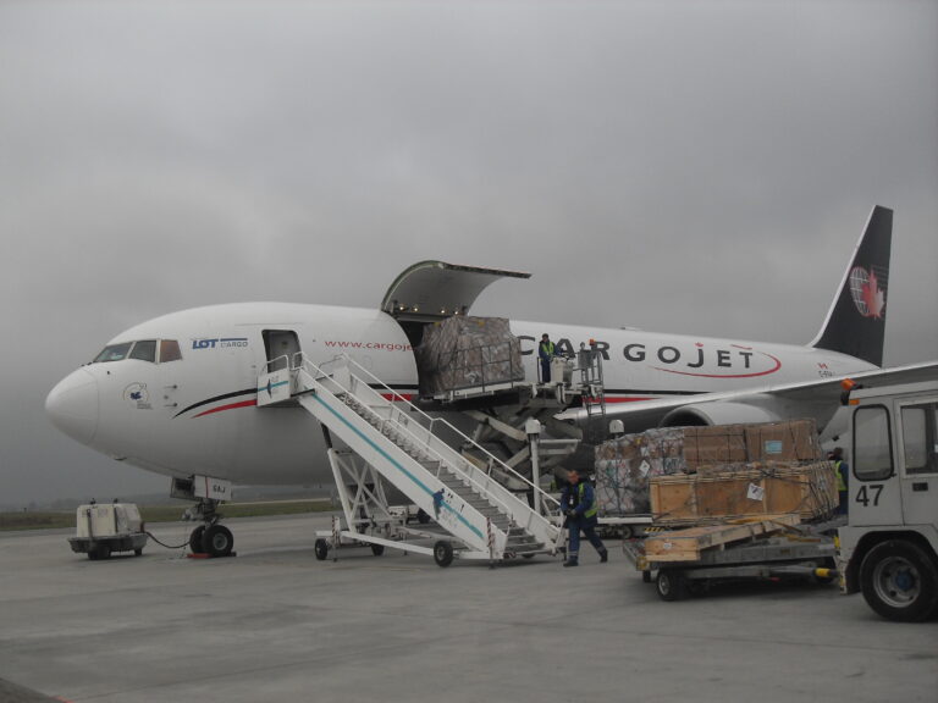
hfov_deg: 50.1
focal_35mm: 37
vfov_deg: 38.7
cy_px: 352
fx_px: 1003
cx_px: 469
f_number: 8.9
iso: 80
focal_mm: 6.3
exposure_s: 1/90
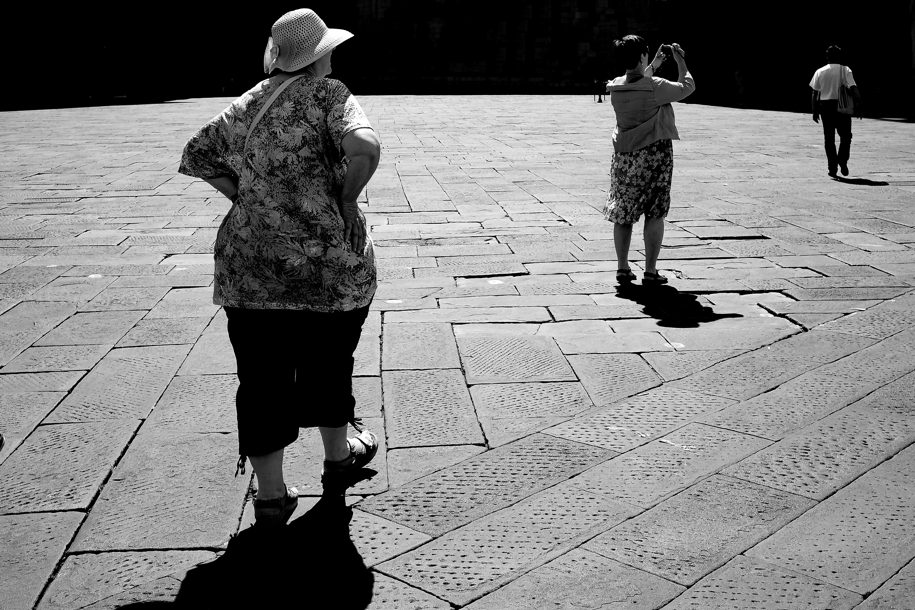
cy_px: 305
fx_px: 1042
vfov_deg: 32.6
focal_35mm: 41
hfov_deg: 47.4
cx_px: 458
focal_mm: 27
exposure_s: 1/800
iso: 200
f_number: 7.1
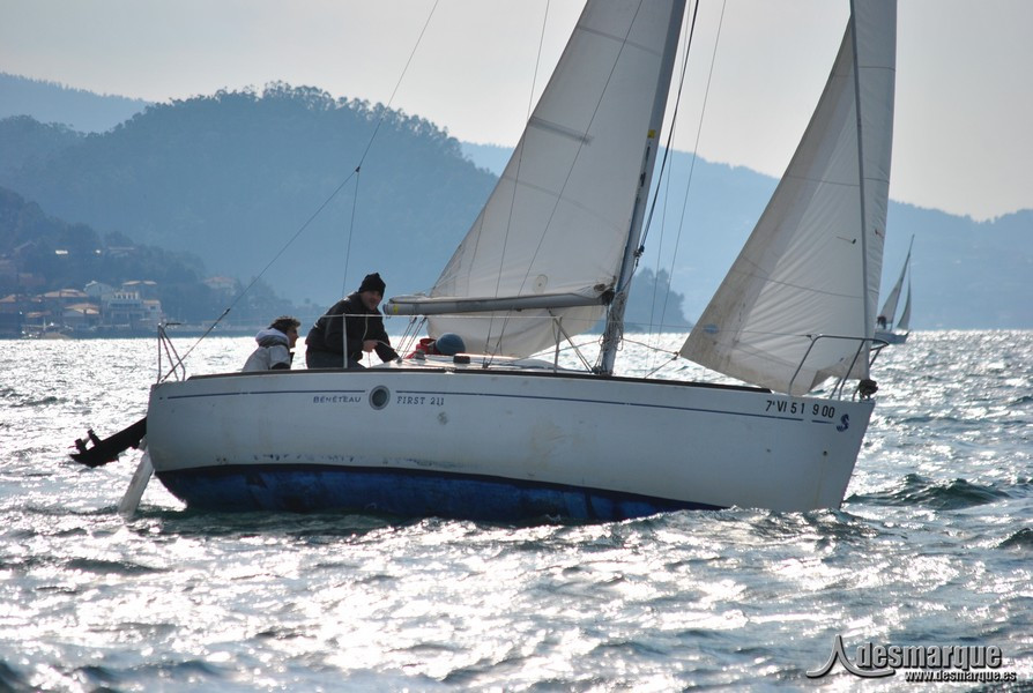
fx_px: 6900
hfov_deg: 8.6
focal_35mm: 240
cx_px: 516
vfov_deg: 5.8
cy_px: 346
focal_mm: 160
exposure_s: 1/2000
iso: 180
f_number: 5.6
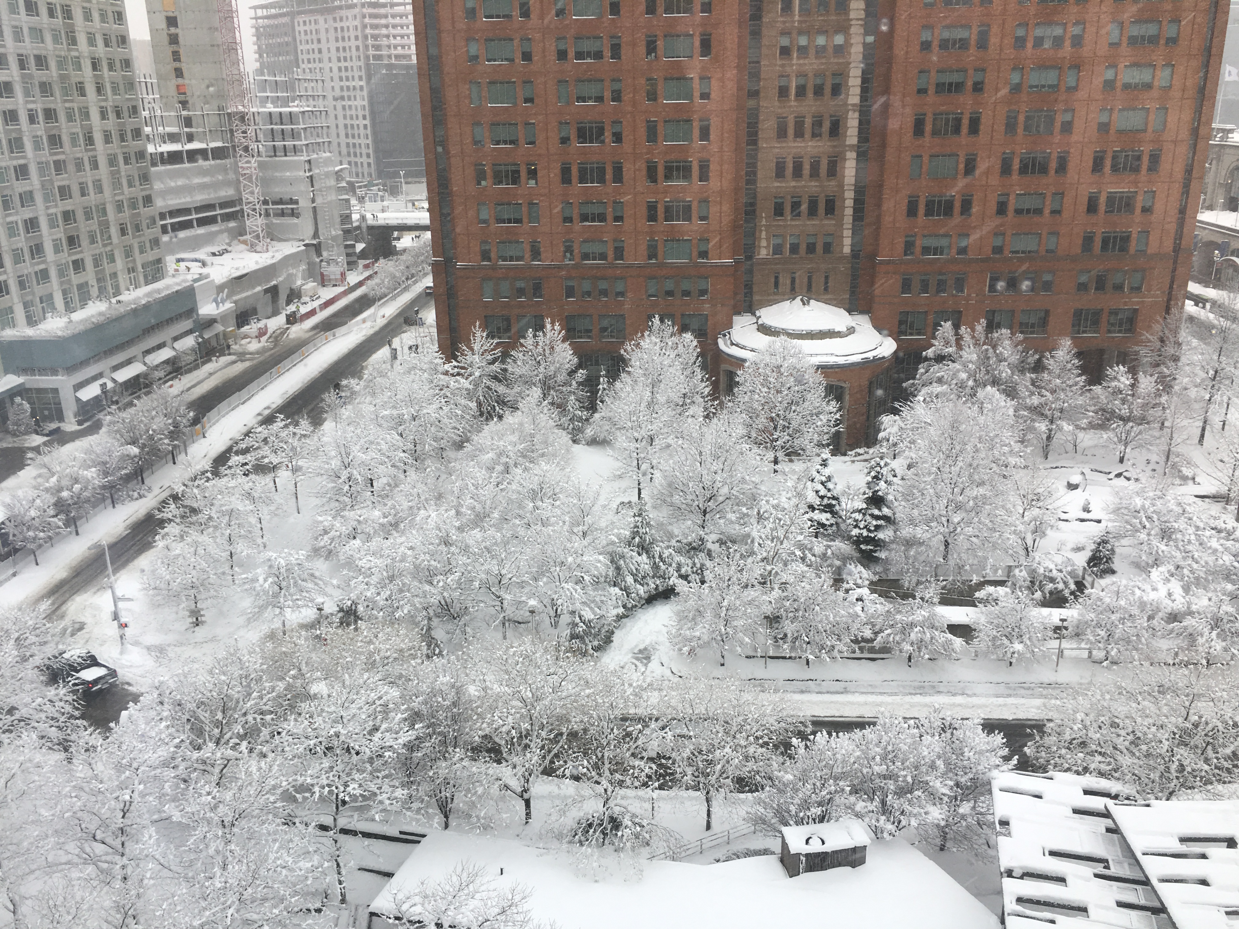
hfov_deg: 61.7
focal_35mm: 29
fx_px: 1038
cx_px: 620
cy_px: 464
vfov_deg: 48.2
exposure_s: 1/184
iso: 25
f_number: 2.2
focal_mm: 4.15
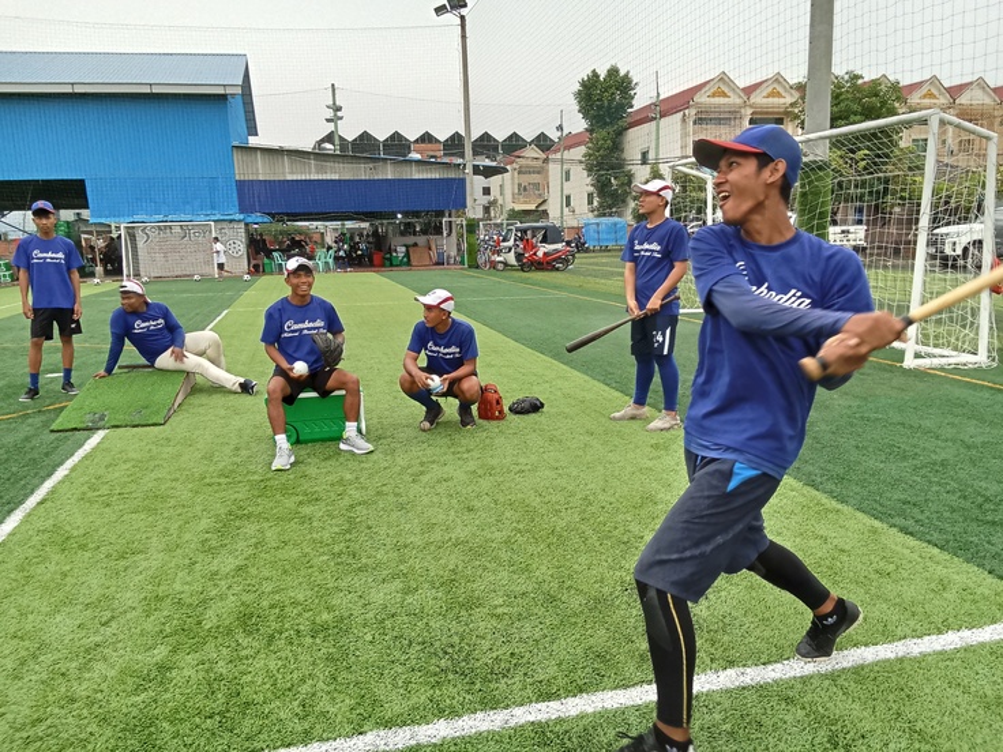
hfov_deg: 65.3
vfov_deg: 51.4
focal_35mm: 27
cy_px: 376
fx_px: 782
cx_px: 502
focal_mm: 2.79
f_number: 2
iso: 100
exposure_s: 1/144
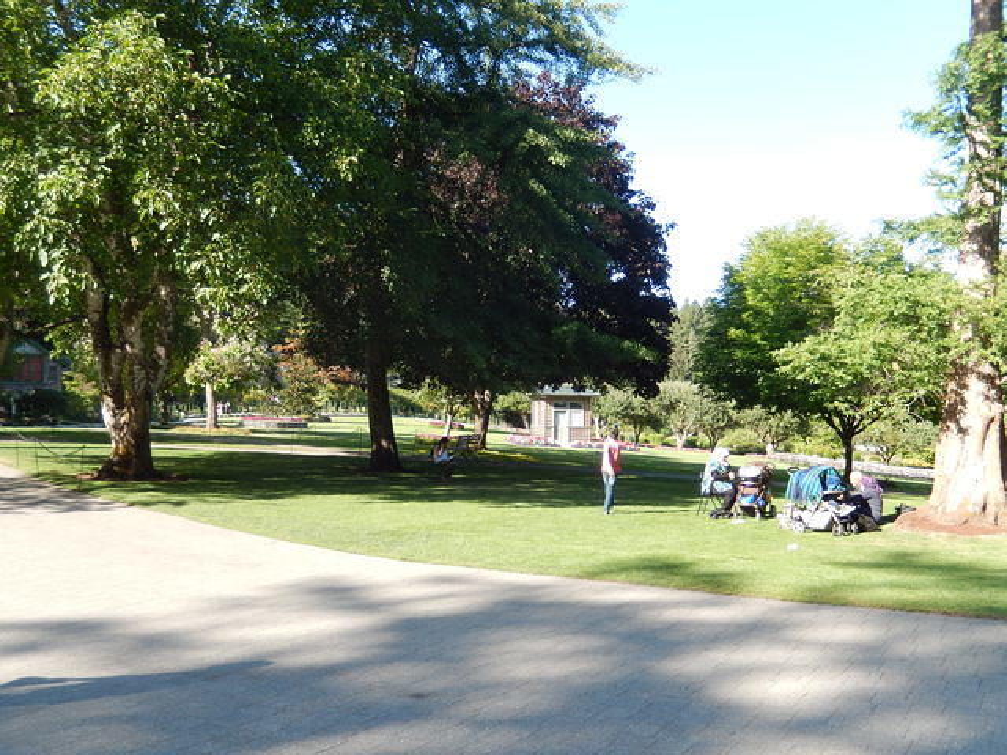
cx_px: 504
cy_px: 378
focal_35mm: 36
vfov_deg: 39.7
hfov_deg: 51.4
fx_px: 1047
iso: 125
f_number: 4
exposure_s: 1/200
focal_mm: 6.5
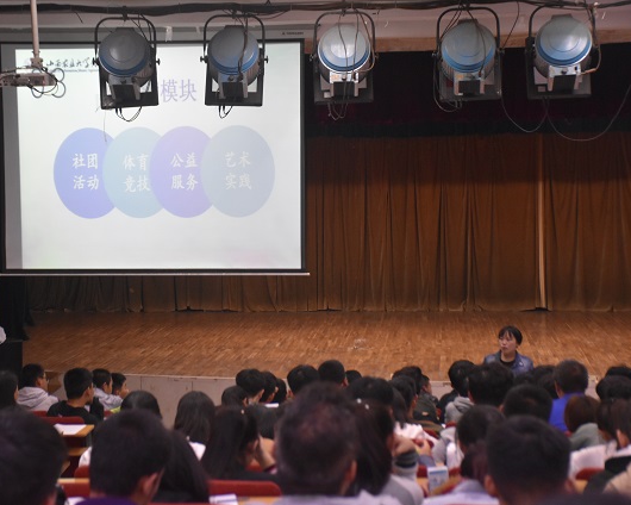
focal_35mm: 85
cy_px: 252
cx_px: 260
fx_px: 1587
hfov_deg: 22.5
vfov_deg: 18.1
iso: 2200
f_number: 4.8
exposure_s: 1/60
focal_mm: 50
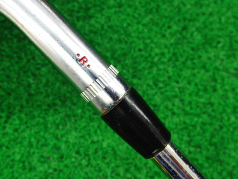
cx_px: 112
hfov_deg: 42.9
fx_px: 303
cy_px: 96
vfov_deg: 32.9
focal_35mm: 44
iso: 400
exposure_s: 1/40
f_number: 3.6
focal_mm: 6.42
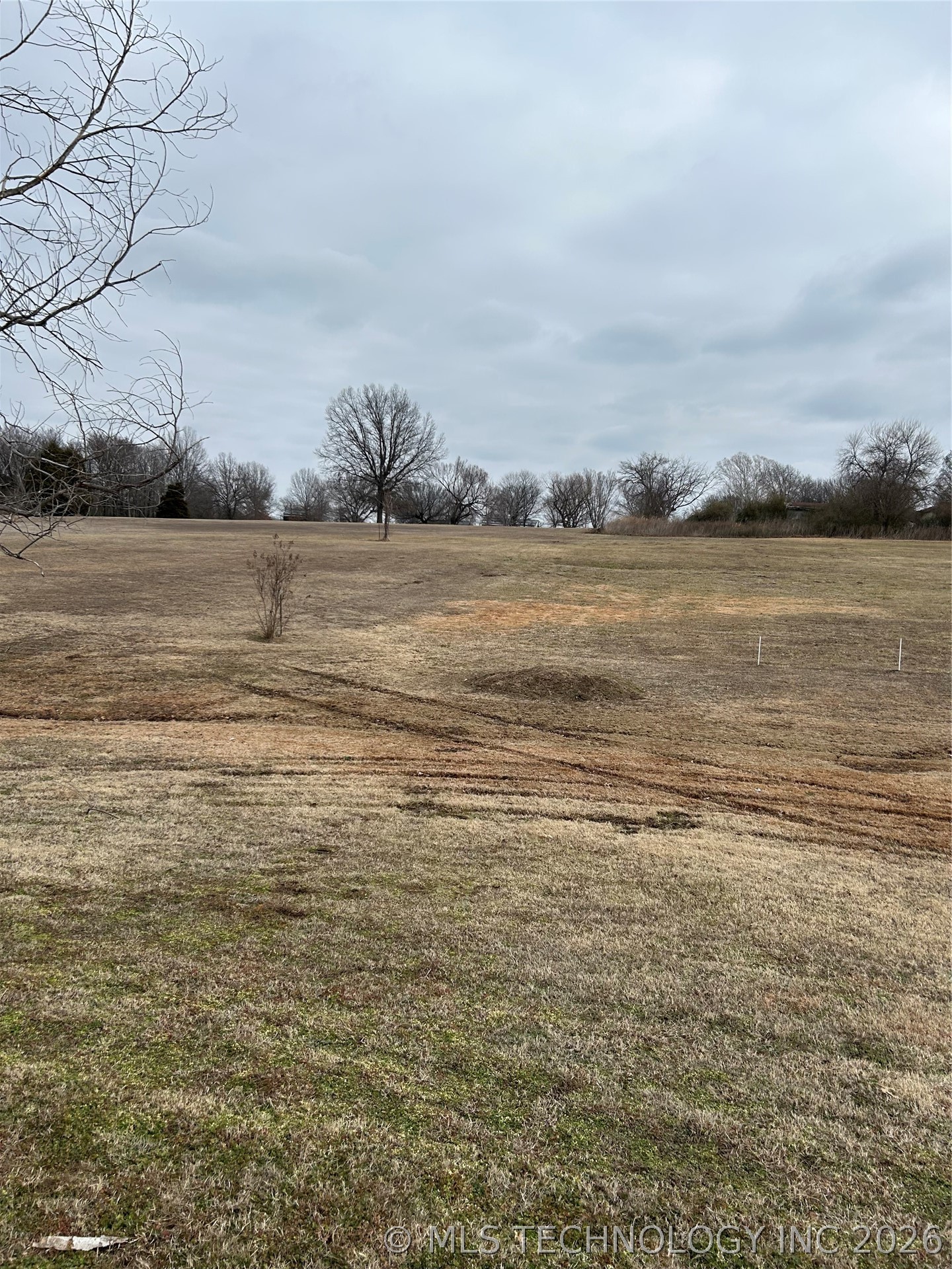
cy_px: 634
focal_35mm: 26
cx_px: 476
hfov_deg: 53.1
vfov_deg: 67.3
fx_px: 953
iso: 50
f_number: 1.5
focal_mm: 5.7
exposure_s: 1/4831
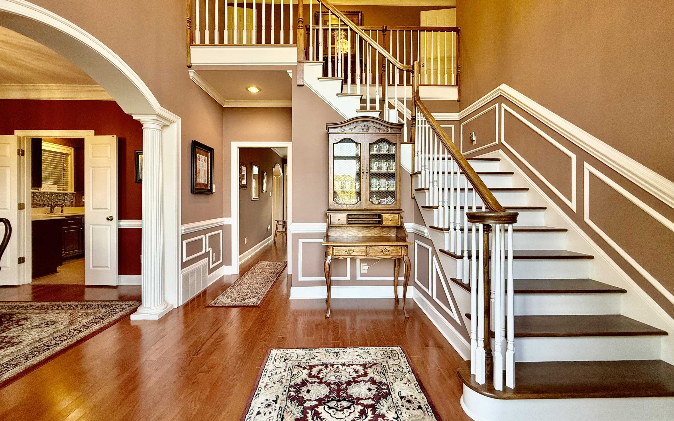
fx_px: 276
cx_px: 335
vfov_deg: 74.7
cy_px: 199
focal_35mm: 15
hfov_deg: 101.5
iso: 200
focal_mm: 2.22
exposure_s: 1/120
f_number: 2.2
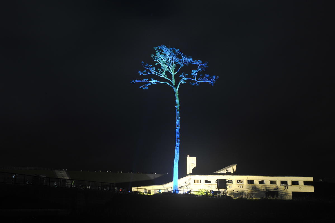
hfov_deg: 44.5
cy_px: 112
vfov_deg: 30.5
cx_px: 168
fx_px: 409
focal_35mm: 44
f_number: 9
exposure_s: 30
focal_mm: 44
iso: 800
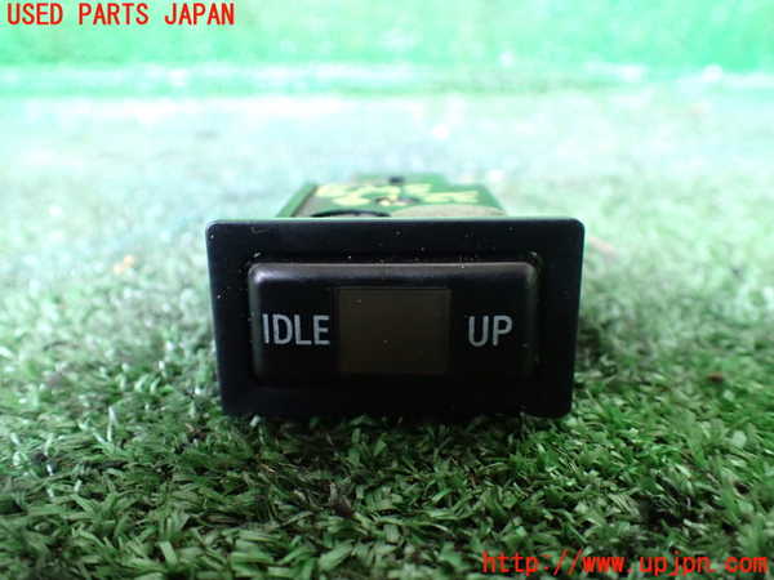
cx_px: 387
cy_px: 290
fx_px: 671
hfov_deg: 60.0
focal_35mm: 30
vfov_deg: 46.8
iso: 800
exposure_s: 1/30
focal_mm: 5.4
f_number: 2.3
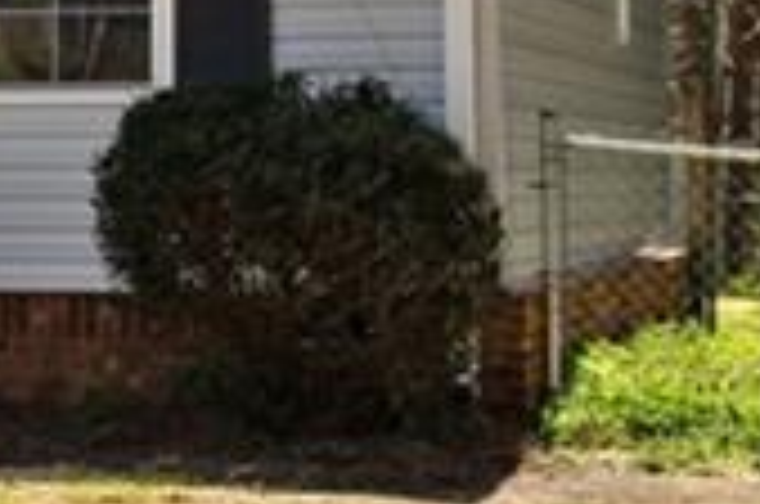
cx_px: -1138
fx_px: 4214
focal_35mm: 200
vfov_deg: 6.8
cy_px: -115
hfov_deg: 9.1
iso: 125
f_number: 8
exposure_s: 1/320
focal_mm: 33
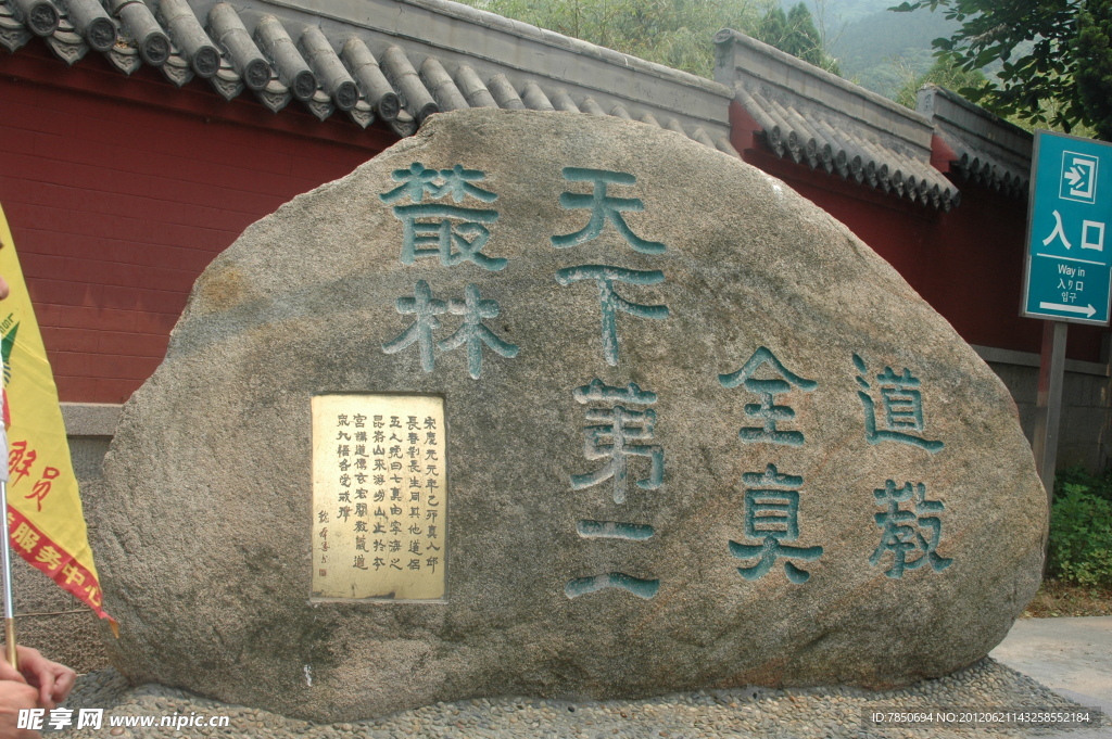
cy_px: 370
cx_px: 556
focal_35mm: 42
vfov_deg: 31.8
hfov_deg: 46.4
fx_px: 1296
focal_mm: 28
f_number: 9
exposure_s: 1/320
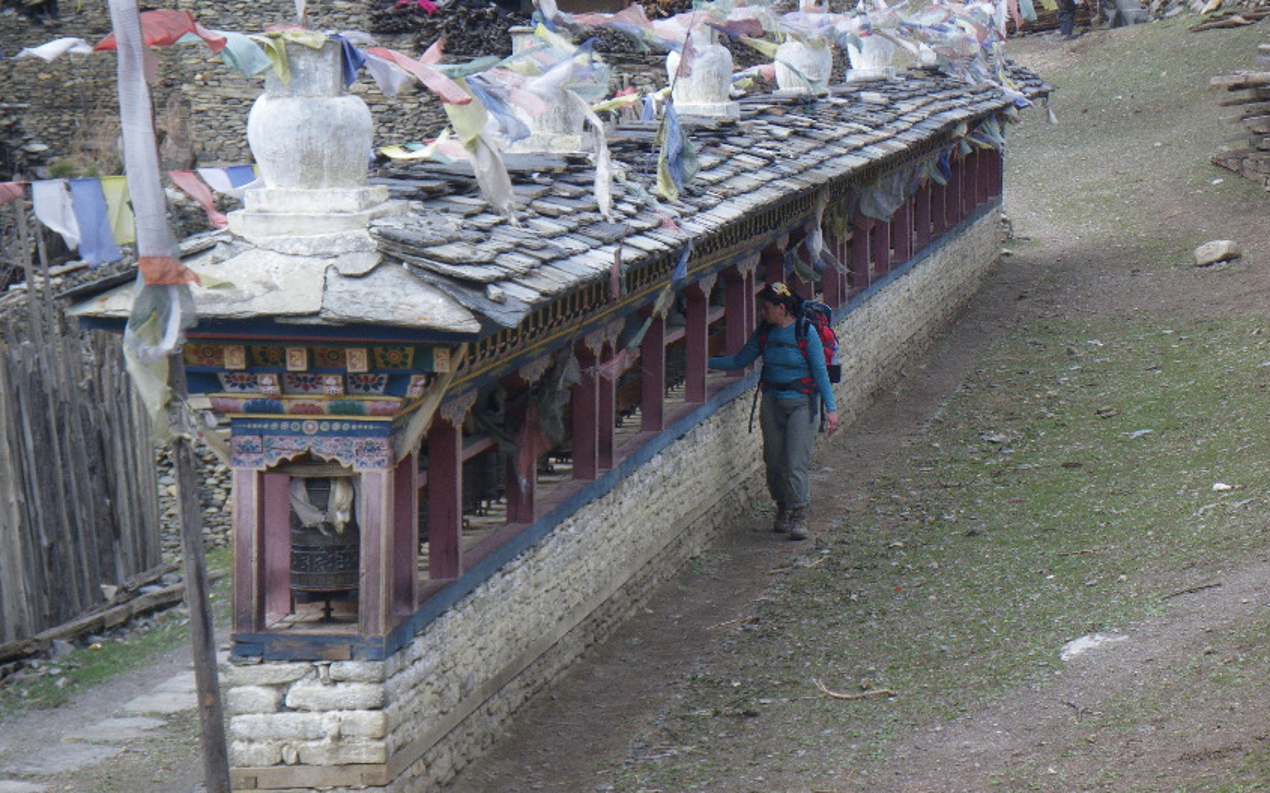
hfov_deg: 17.0
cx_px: 640
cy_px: 412
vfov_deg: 10.6
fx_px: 4257
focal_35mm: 123
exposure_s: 1/160
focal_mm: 20.6
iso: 125
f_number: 5.2
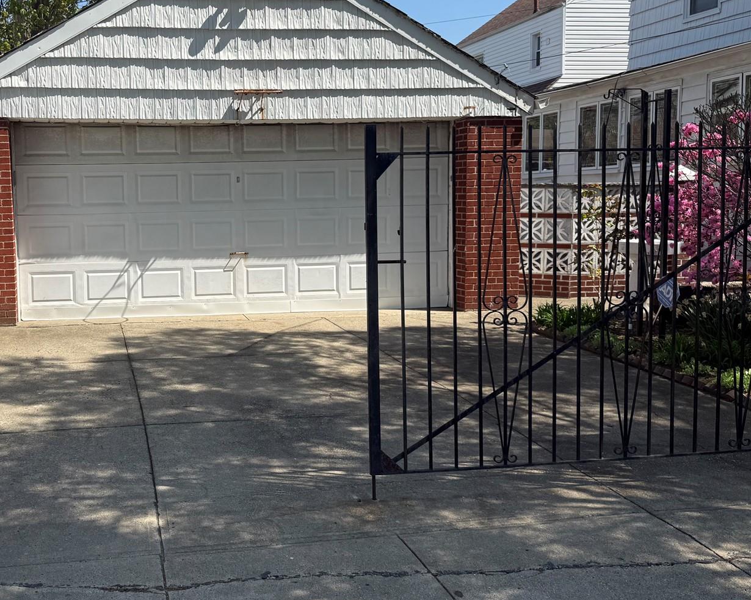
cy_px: 272
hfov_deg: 45.2
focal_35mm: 39
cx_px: 186
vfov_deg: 38.2
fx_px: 867
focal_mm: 6.76
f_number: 1.78
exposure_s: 1/3584
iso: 80
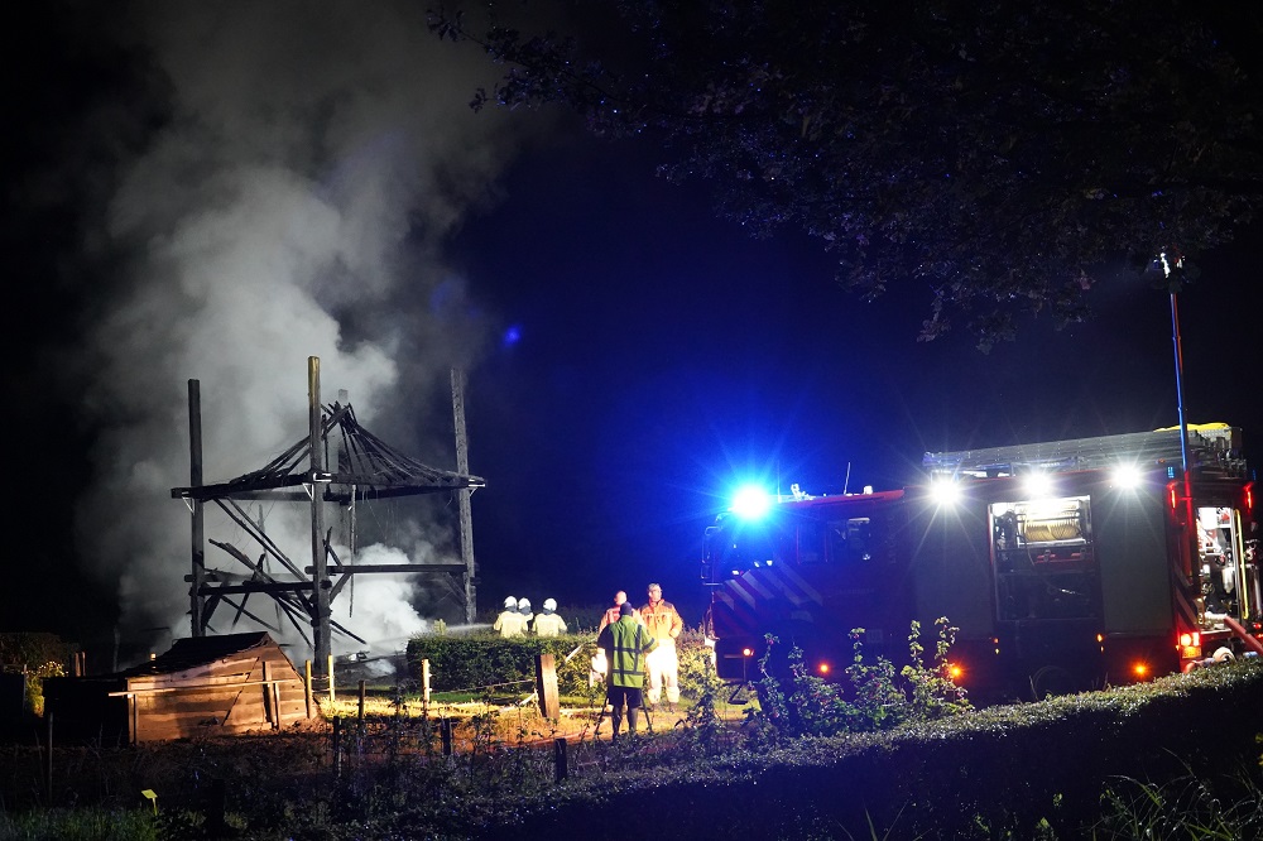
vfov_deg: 28.6
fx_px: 1648
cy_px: 420
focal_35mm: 47
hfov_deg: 41.9
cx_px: 632
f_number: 4.5
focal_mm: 47
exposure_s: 1/15
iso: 10000
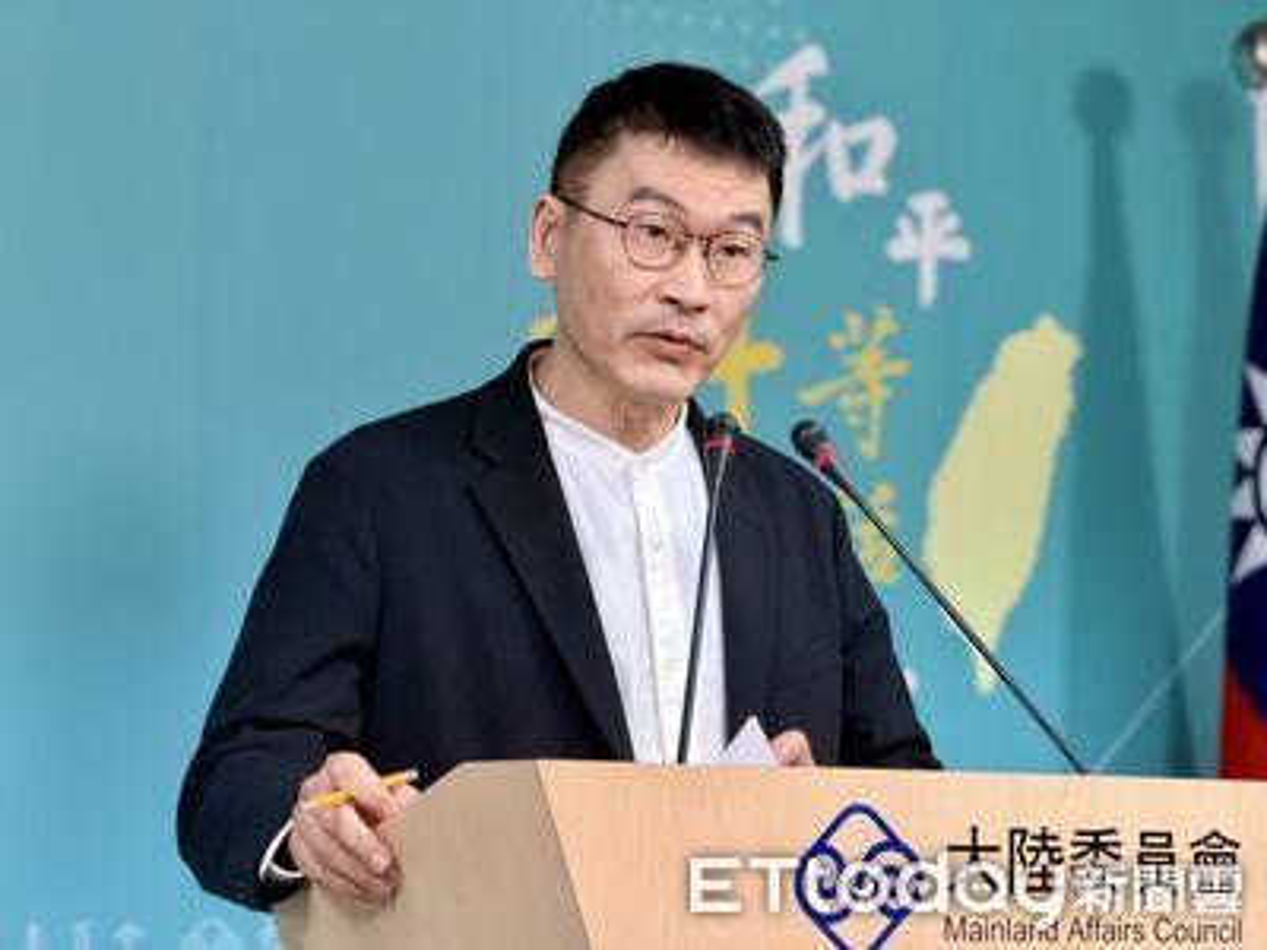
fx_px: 3660
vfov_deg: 14.8
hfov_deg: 19.6
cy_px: 475
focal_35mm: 100
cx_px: 634
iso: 320
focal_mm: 16.89
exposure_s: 1/120
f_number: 2.8
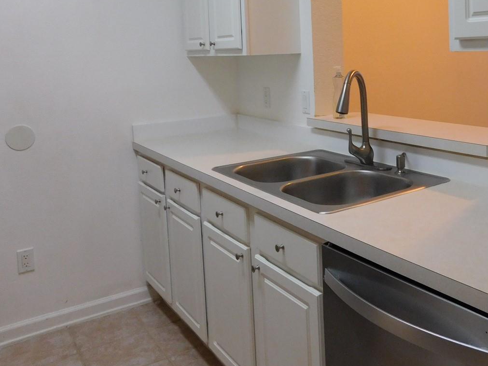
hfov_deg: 47.3
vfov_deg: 36.6
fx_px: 536
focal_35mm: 38
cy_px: 83
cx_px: 363
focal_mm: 4.1
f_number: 3
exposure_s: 1/30
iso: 220
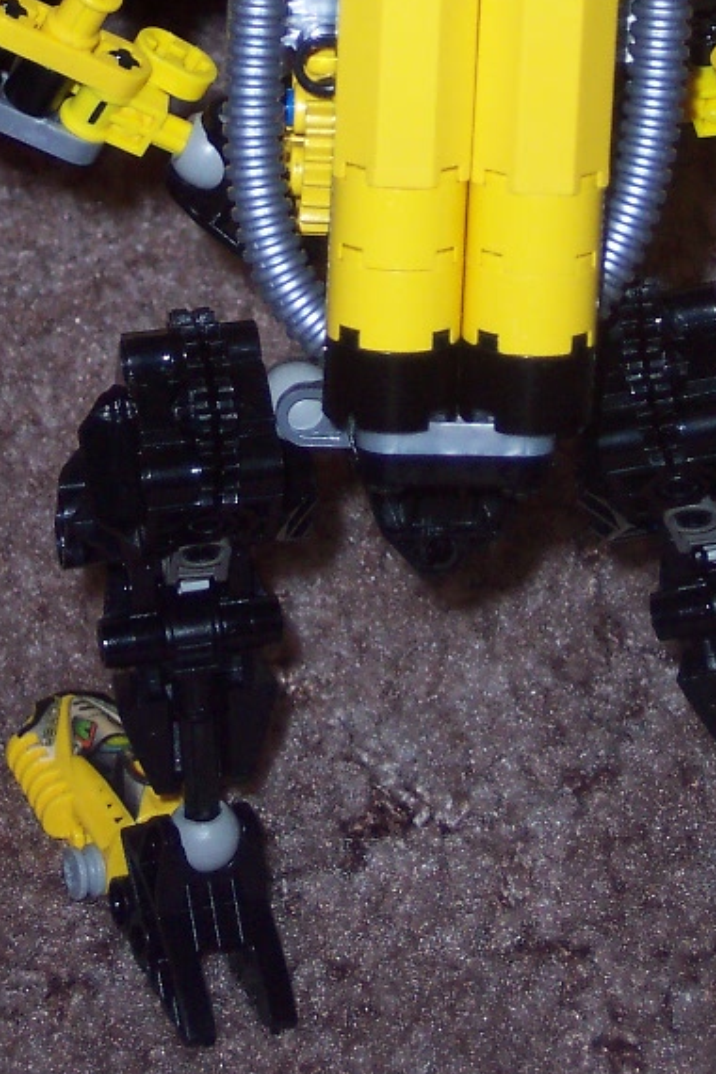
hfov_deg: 9.3
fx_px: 4415
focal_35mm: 148
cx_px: 443
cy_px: 175
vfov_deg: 13.8
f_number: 3.4
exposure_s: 1/45
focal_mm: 13.3
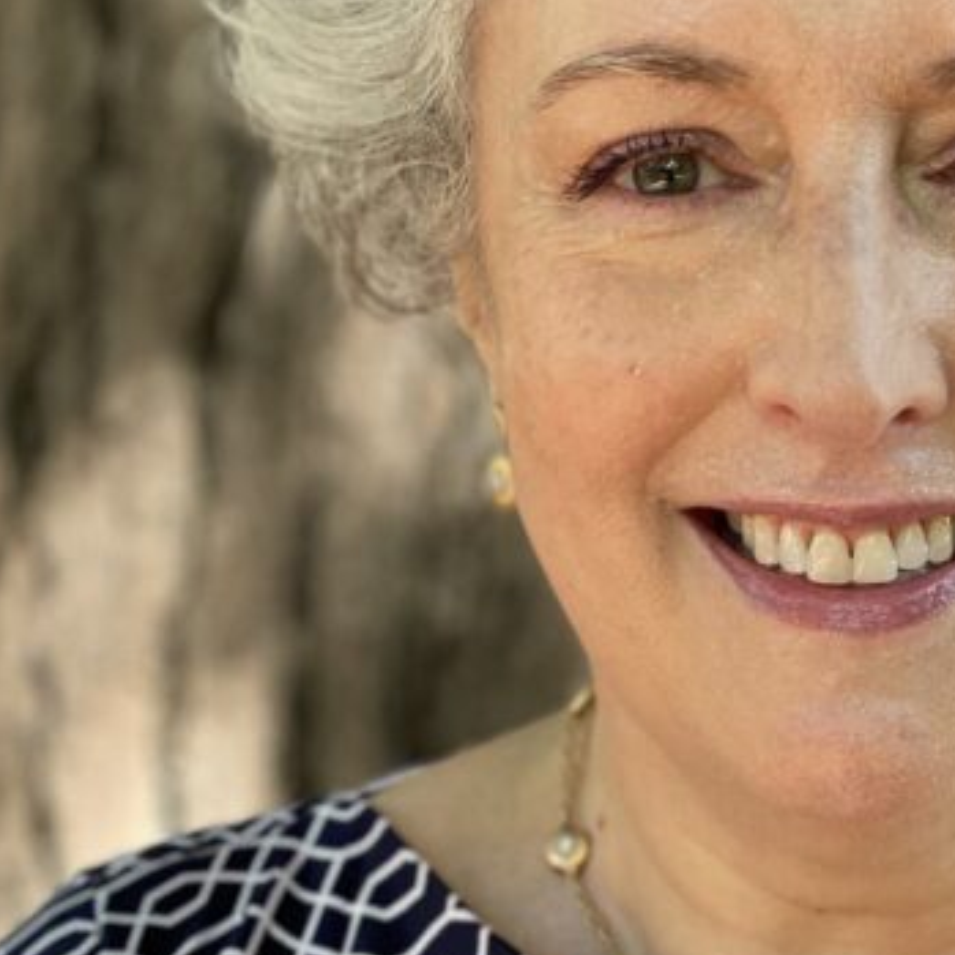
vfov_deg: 12.9
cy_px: 427
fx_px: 4214
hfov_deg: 12.8
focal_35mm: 135
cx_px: 887
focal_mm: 6
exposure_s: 1/122
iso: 64
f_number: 2
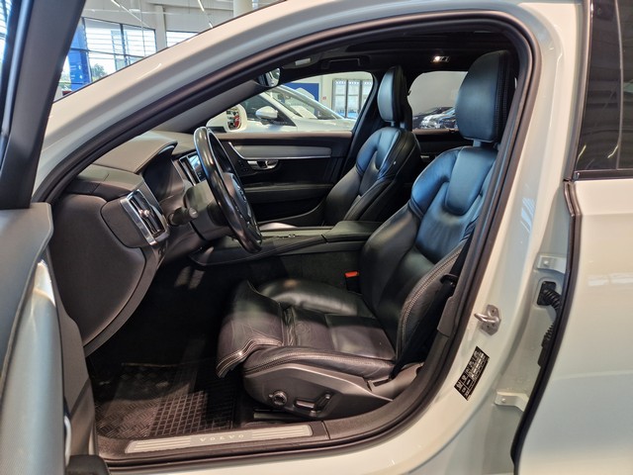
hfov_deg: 73.9
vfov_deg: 58.9
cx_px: 316
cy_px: 238
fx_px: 421
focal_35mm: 23
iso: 100
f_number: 1.8
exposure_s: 1/100
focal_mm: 5.4
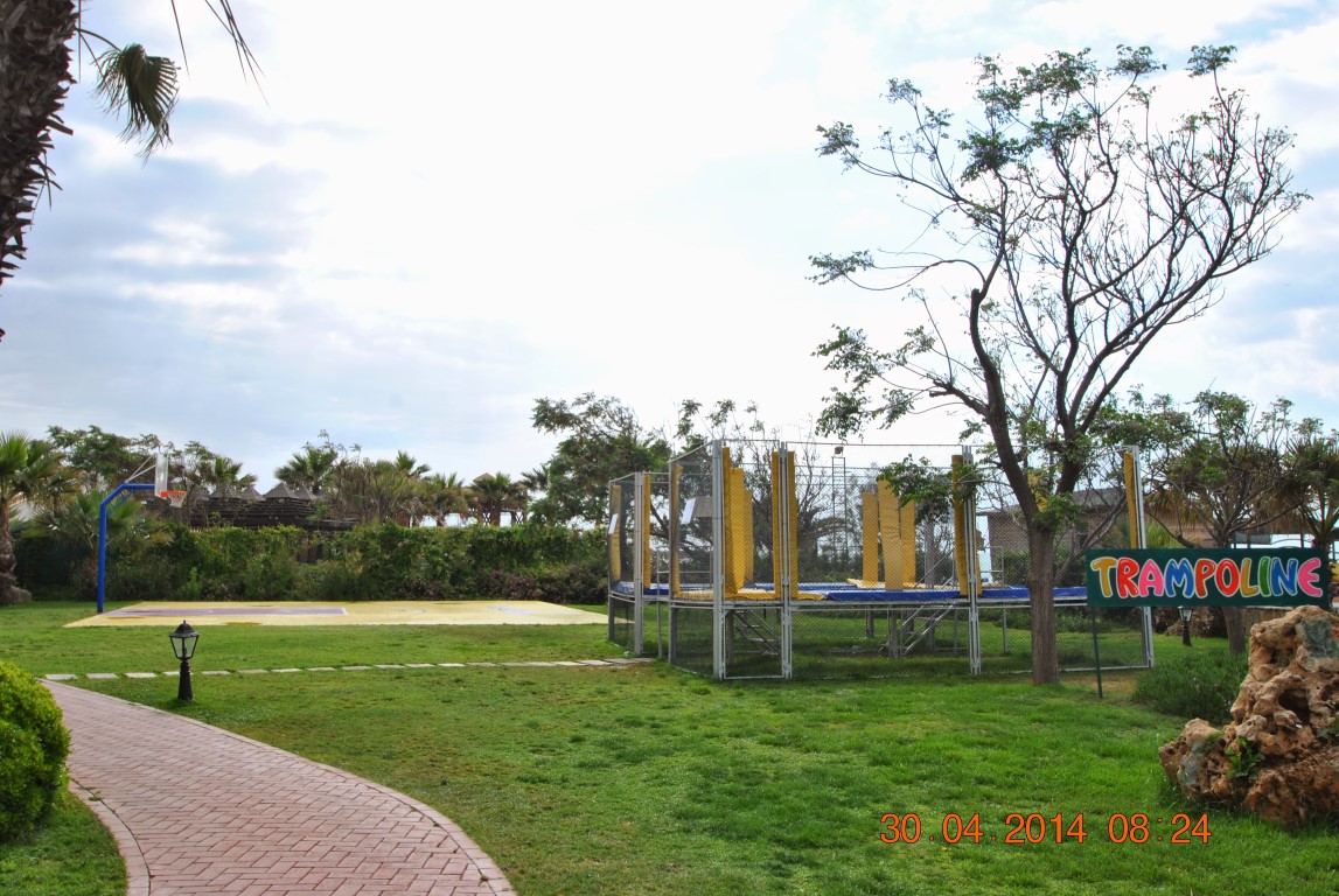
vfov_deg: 41.8
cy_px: 448
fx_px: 1173
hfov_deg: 59.4
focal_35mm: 32
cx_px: 670
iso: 100
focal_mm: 21
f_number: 9
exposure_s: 1/200
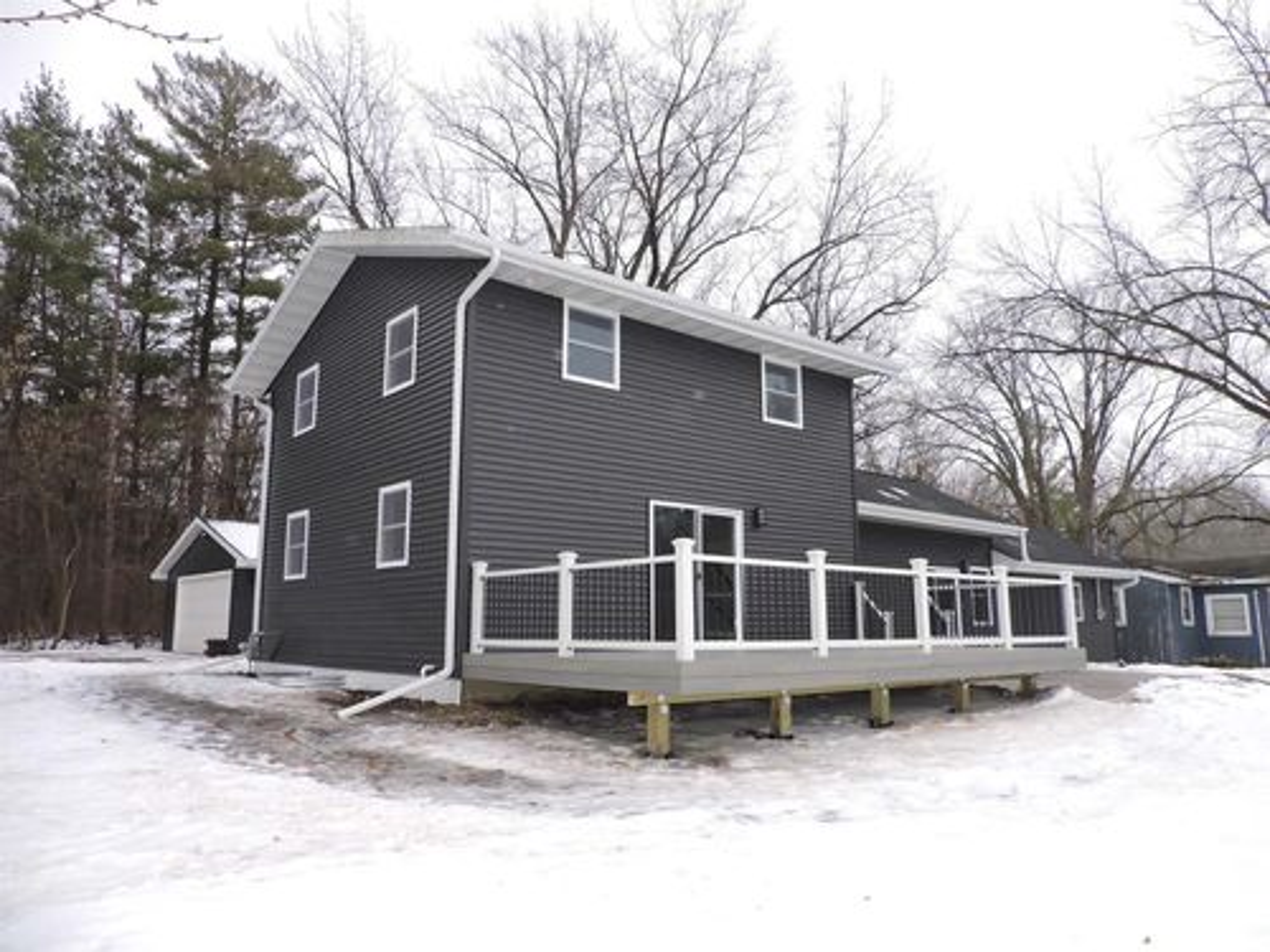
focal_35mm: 24
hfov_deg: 71.6
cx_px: 635
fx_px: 881
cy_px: 476
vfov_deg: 56.8
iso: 280
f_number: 3
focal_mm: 4.3
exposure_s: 1/500
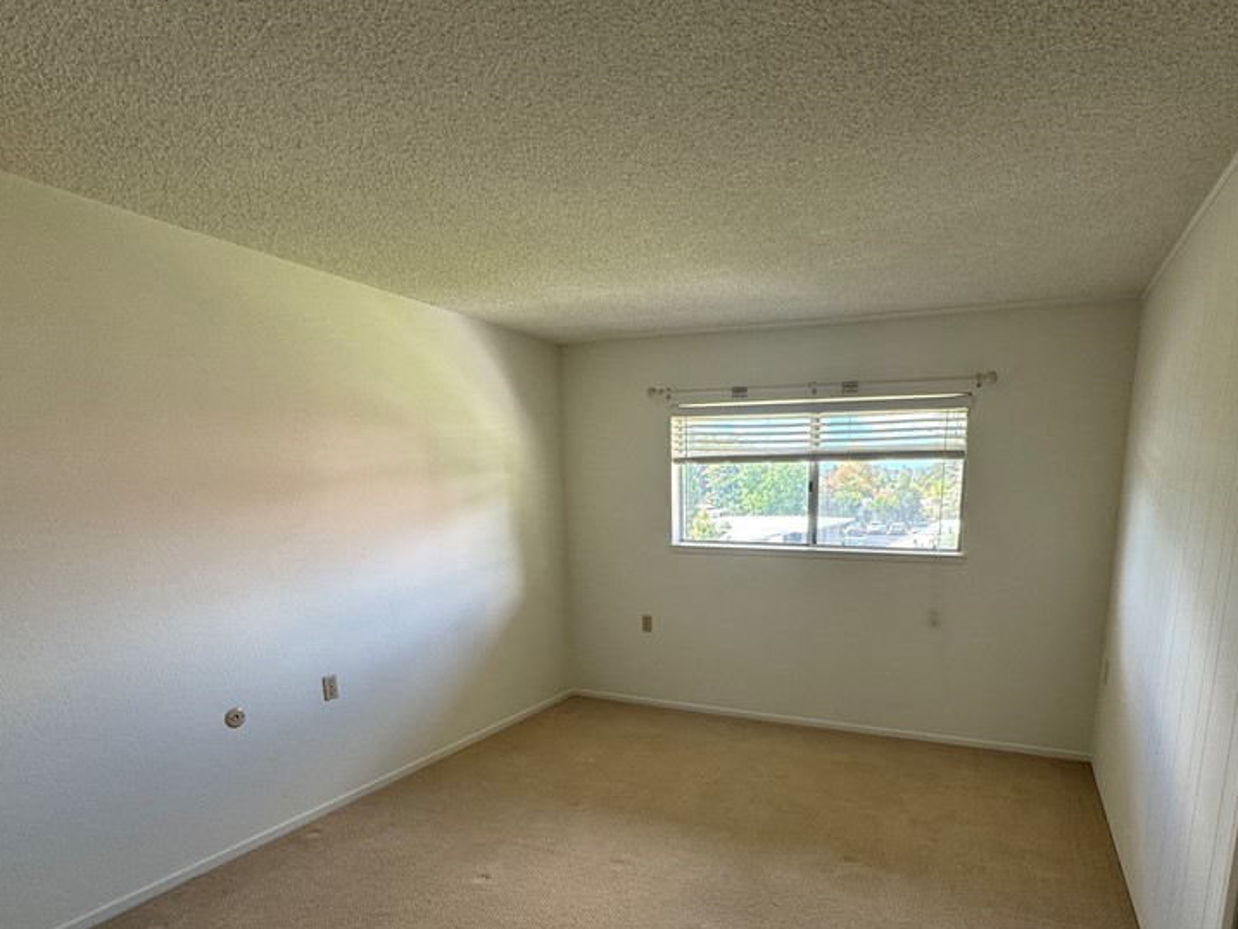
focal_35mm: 20
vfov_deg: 64.0
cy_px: 630
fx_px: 715
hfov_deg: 81.1
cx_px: 720
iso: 100
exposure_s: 1/99
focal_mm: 2.22
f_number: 2.2
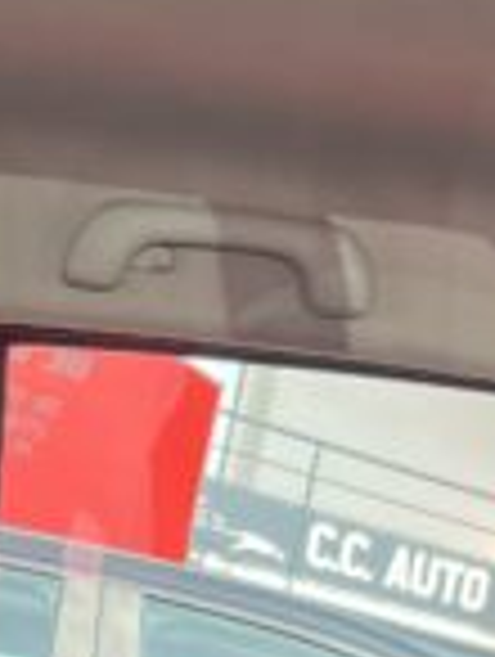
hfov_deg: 12.7
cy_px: 1062
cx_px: -200
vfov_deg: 15.7
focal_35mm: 112
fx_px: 2129
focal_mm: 5.1
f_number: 1.6
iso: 50
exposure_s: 1/304
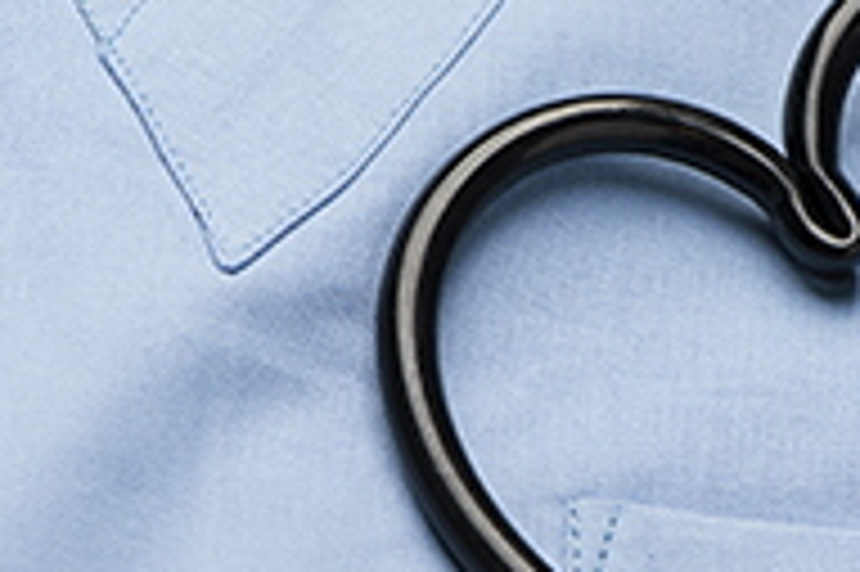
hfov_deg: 7.5
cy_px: 484
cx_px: 711
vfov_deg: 5.0
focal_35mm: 275
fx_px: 6564
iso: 200
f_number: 9
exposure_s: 1/125
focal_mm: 105
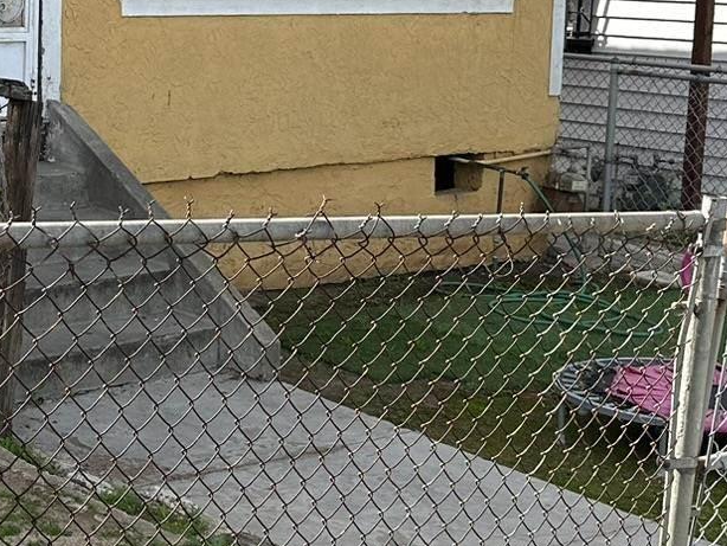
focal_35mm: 80
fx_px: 1681
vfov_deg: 18.3
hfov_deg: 23.6
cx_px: 51
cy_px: 143
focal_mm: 6.86
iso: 80
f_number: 1.78
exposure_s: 1/1721
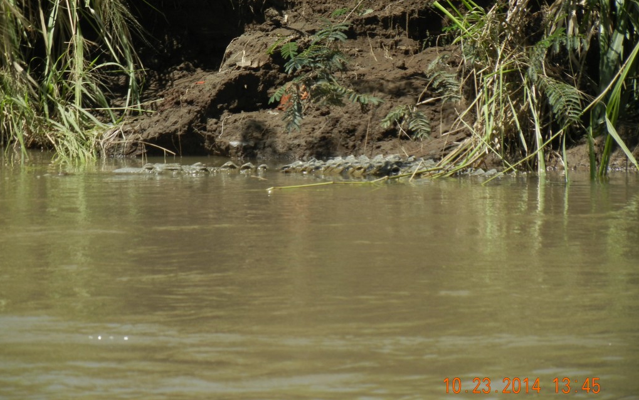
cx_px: 319
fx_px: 3710
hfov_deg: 9.8
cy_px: 195
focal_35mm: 213
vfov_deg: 6.2
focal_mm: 36
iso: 160
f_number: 4.7
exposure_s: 1/758
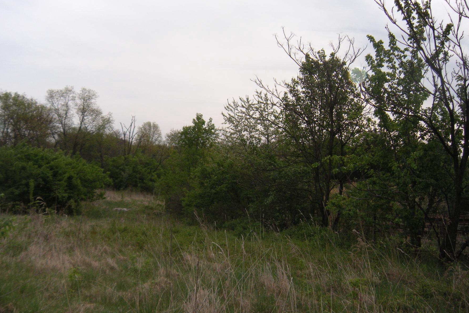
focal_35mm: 42
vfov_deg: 31.9
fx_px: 547
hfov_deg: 46.4
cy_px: 162
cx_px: 227
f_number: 3.8
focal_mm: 5.9
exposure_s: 1/1100
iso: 89
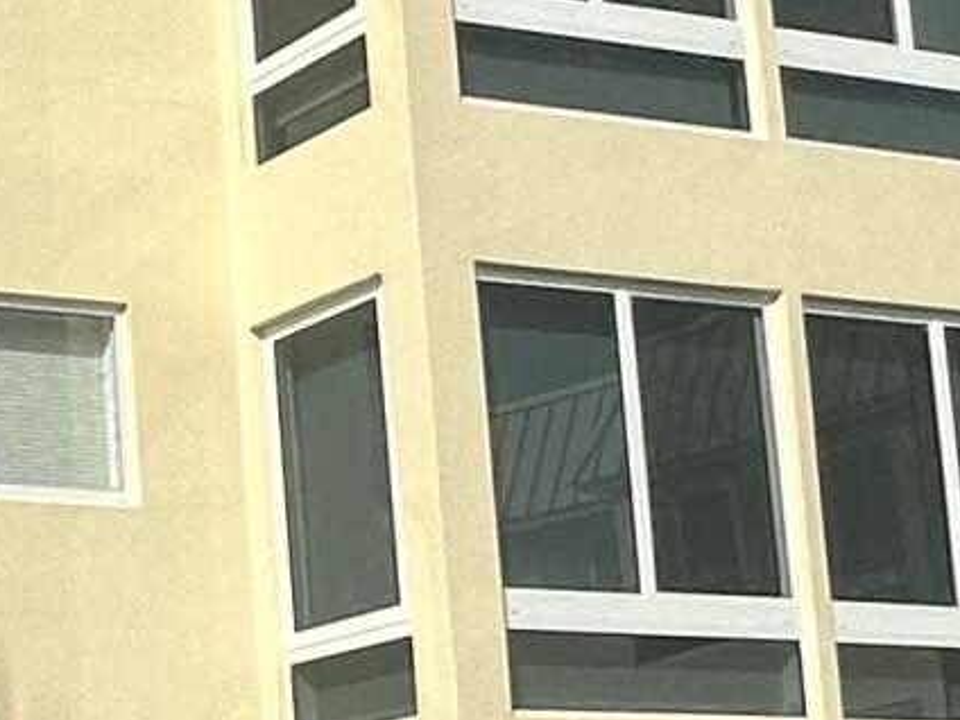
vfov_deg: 14.7
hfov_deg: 17.6
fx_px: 2746
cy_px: 695
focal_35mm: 99
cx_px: -530
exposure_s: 1/4831
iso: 40
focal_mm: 2.22
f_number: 2.2
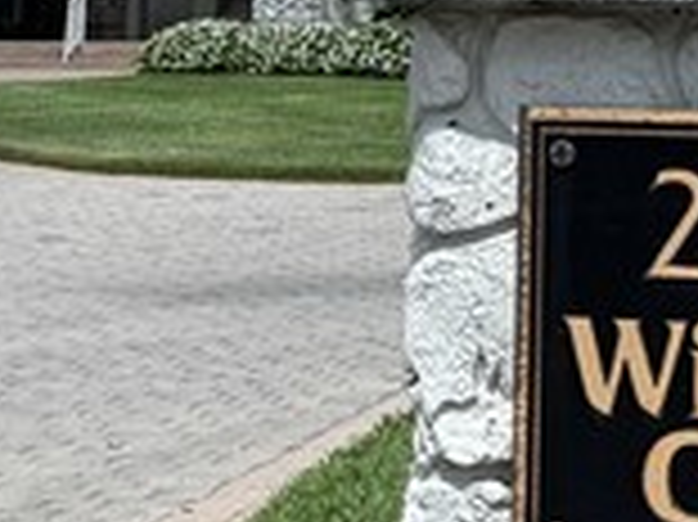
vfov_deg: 8.4
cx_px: 576
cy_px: -819
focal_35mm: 159
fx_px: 3204
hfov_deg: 12.4
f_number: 1.78
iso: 80
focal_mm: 6.76
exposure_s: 1/3145
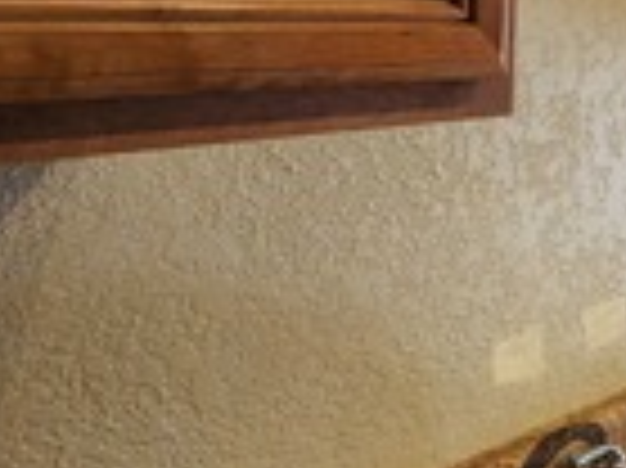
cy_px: -14
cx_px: 1347
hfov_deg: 17.6
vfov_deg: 23.3
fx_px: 1084
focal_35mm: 60
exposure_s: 1/60
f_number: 2.2
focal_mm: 2.2
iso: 160
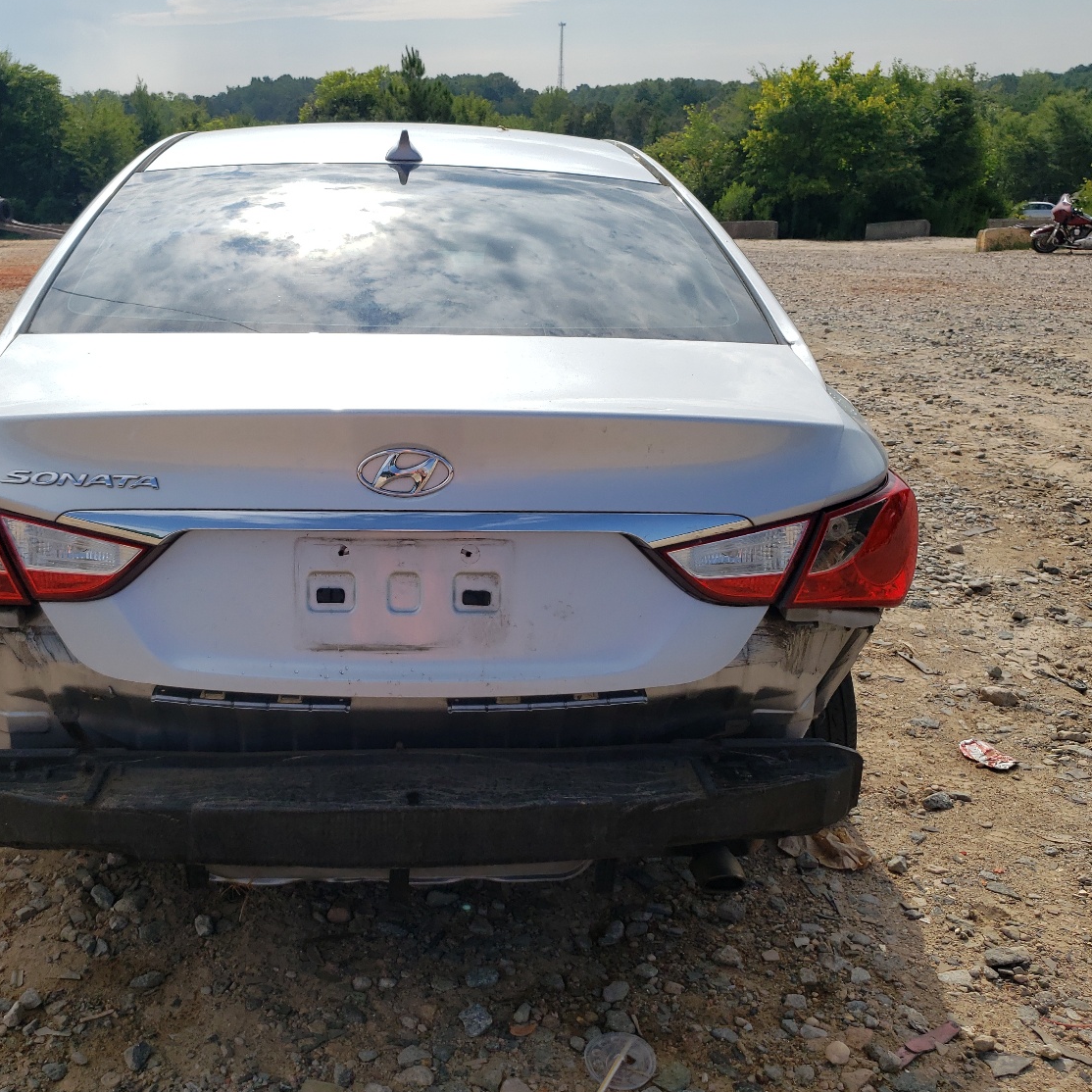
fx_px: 1178
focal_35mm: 33
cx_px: 402
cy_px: 570
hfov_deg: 49.2
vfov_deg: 49.7
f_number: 1.5
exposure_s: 1/5000
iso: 50
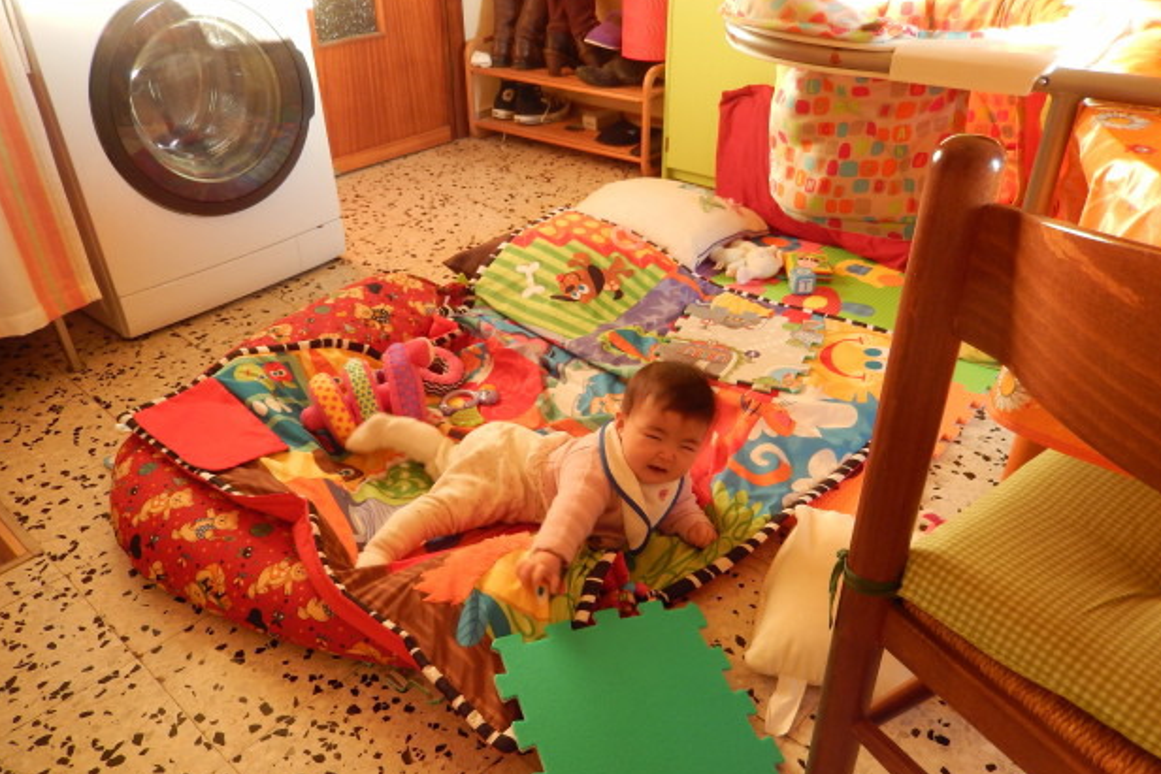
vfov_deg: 47.8
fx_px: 871
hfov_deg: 67.4
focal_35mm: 27
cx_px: 586
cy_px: 439
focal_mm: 4.5
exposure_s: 1/30
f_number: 3.4
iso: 220
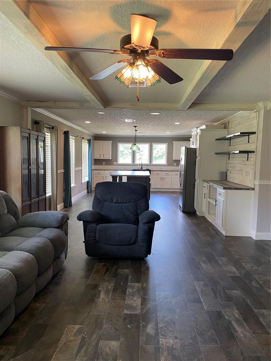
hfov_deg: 53.1
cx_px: 136
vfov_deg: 67.3
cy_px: 180
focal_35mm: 26
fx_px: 271
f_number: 1.6
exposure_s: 1/60
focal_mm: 4.2
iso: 125
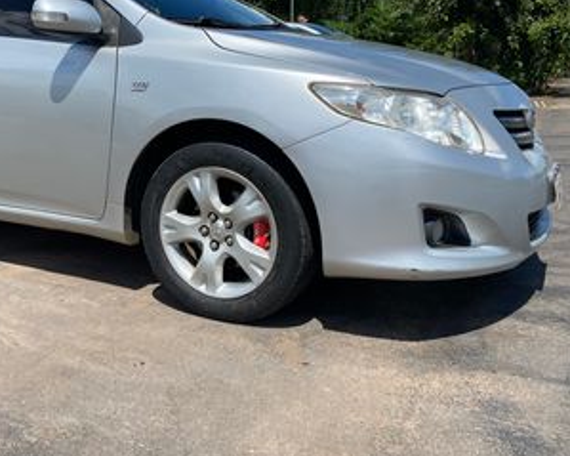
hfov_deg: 44.5
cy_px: 135
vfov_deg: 36.7
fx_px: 675
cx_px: 153
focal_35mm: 40
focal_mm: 4.25
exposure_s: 1/3731
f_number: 1.8
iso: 32
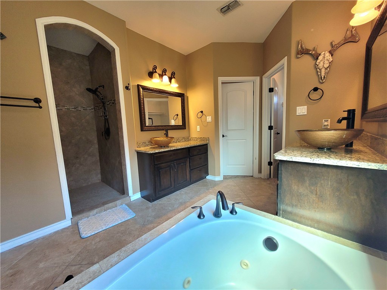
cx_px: 194
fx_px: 145
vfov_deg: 89.9
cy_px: 145
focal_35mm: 13
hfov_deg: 106.2
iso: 80
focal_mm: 1.74
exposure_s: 1/120
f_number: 2.2
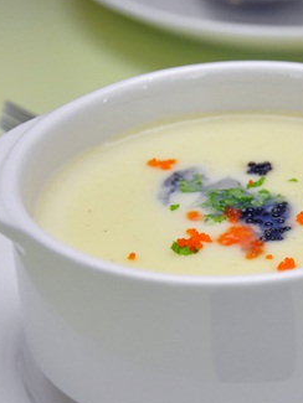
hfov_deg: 9.8
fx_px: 1749
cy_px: 231
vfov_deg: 13.2
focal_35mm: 150
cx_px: 288
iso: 800
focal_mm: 52
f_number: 5
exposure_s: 1/100
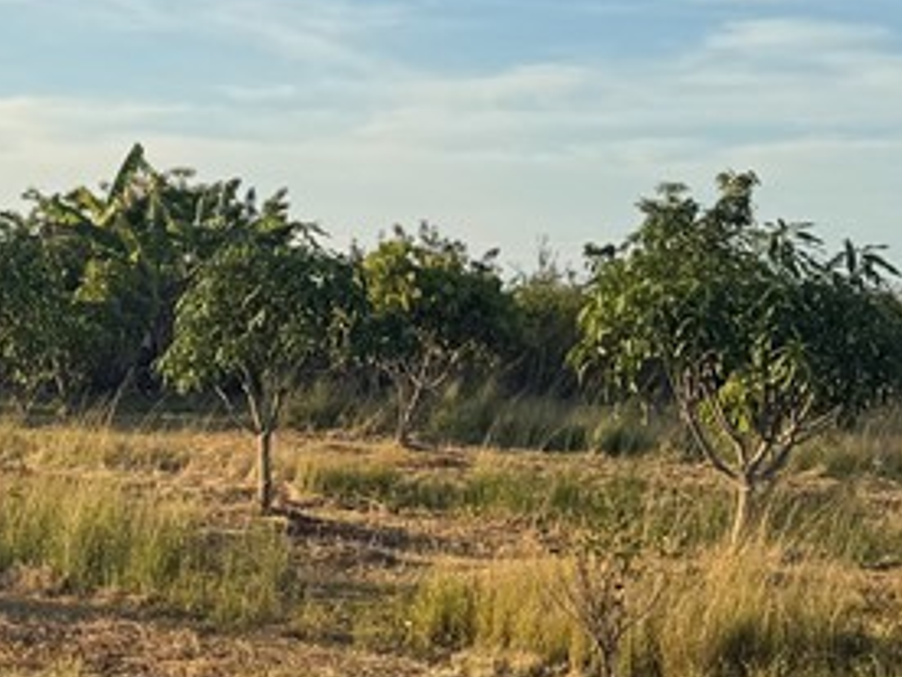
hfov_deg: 21.0
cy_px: 321
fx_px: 2319
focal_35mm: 89
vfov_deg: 16.6
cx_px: -78
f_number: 1.78
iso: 80
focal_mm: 6.76
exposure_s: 1/3584
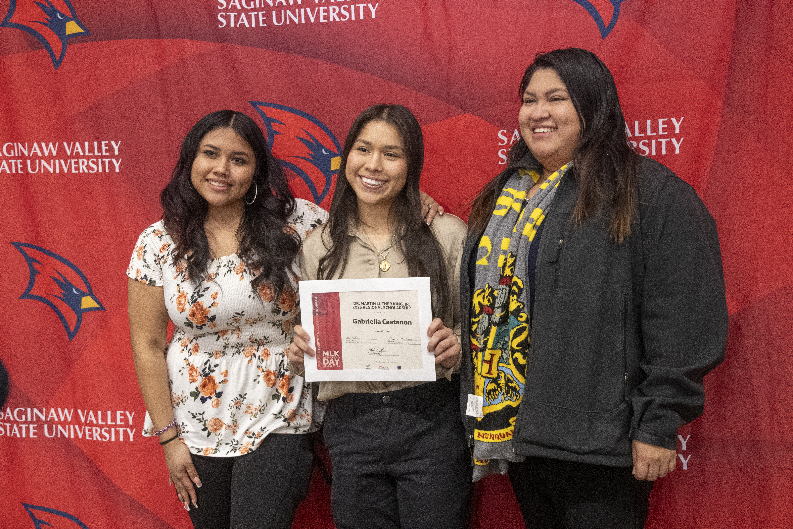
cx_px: 396
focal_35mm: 45
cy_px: 264
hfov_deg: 43.6
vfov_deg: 29.9
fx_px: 991
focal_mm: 30
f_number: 4
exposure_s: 1/25
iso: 6400
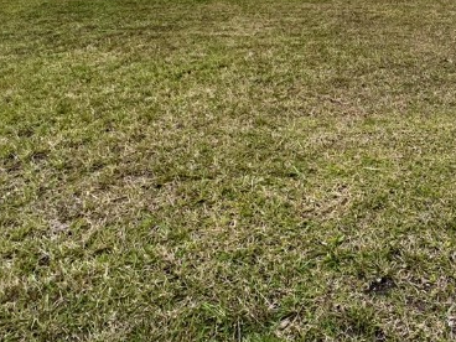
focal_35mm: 39
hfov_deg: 46.2
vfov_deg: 35.2
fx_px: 514
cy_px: 50
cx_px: 341
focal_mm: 2.22
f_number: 2.2
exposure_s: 1/1299
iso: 32
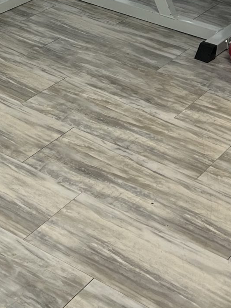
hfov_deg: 14.5
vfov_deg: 19.5
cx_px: -126
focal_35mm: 94
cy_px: -76
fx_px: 836
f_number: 1.5
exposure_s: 1/120
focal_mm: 5.7
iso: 50
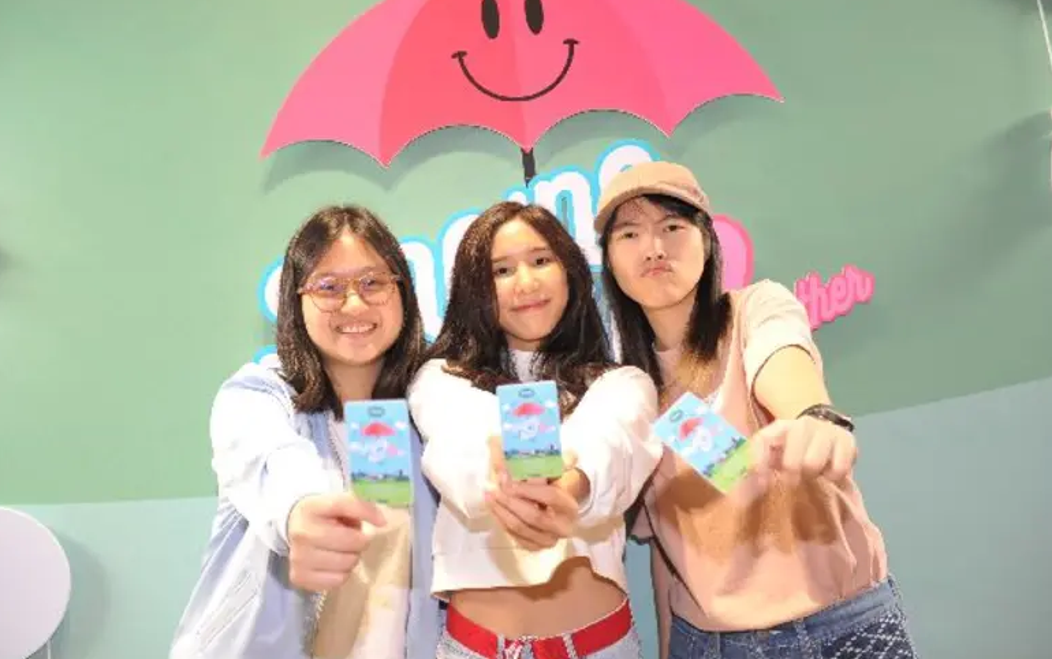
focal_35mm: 33
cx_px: 526
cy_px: 321
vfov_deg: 38.4
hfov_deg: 58.1
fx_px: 947
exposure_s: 1/50
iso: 400
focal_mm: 32
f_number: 4
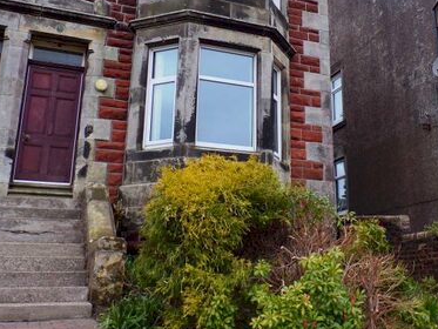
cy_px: 117
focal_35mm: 45
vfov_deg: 32.0
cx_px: 298
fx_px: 570
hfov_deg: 41.4
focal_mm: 4.3
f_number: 3
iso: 80
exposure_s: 1/200
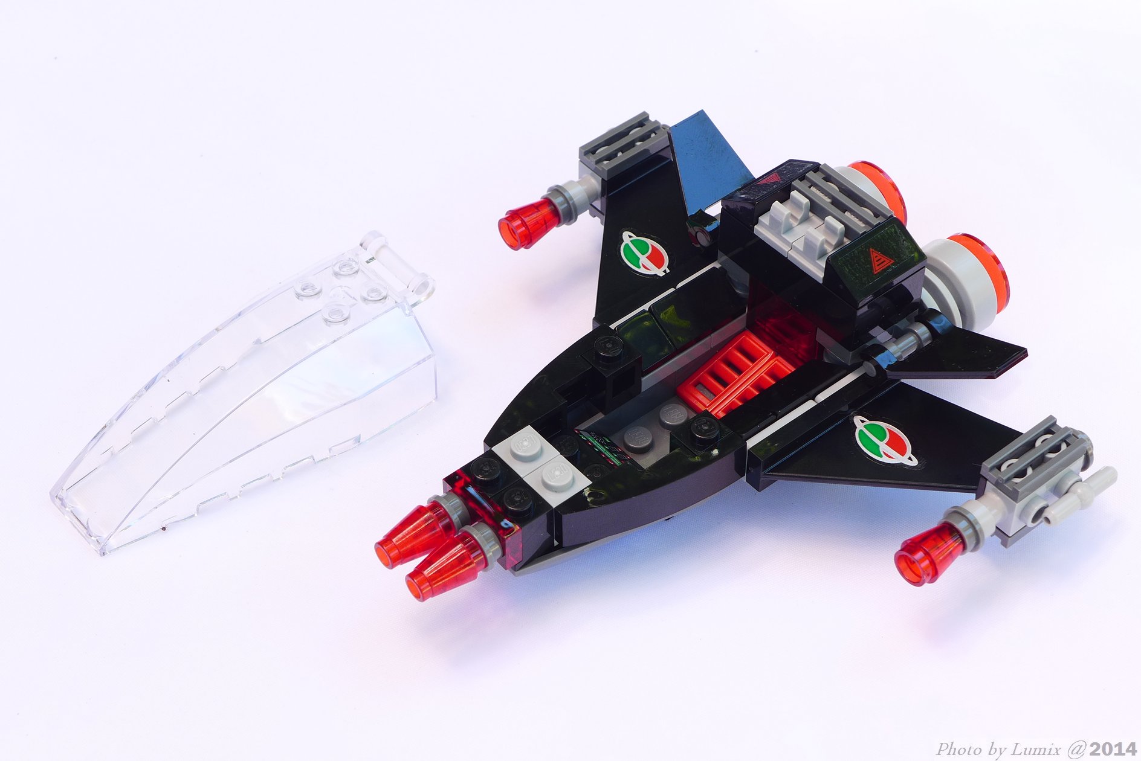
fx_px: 2219
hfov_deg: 28.8
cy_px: 380
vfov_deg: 19.5
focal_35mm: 70
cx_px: 570
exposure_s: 1/30
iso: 80
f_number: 4.5
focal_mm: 13.7
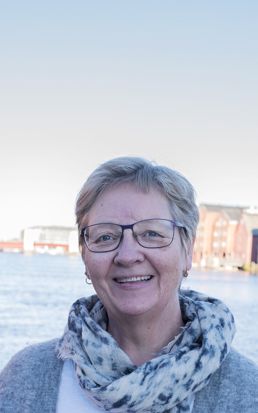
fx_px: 686
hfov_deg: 21.3
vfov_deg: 32.5
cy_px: 337
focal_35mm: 61
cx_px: 138
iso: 400
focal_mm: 35
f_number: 5.6
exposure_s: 1/320
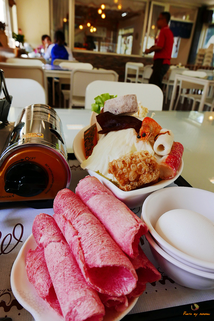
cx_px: 107
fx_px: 214
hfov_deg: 53.1
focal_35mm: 24
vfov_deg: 73.8
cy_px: 160
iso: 200
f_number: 6.3
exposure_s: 1/100
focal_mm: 10.9
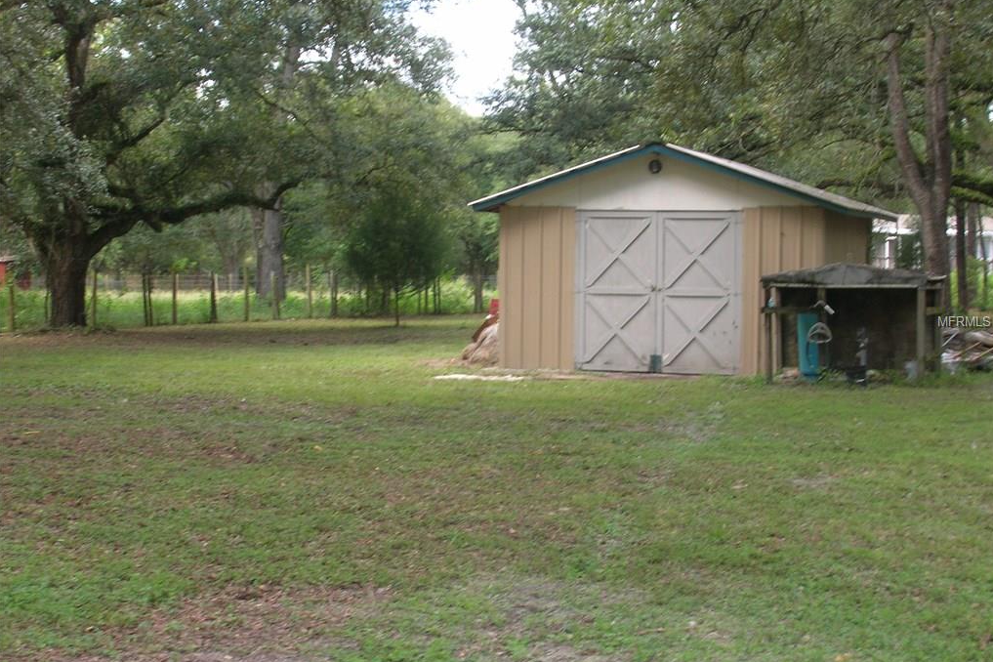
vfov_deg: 20.6
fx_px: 1820
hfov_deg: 30.5
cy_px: 322
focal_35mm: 66
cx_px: 497
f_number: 6.1
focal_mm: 10.4
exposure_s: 1/27.6
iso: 50
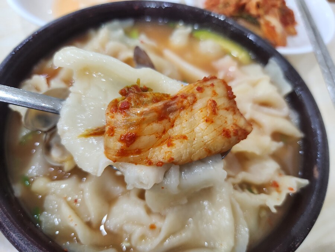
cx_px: 168
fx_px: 223
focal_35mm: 23
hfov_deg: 73.9
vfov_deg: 58.9
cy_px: 126
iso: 400
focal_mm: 5.4
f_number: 1.8
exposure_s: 1/120
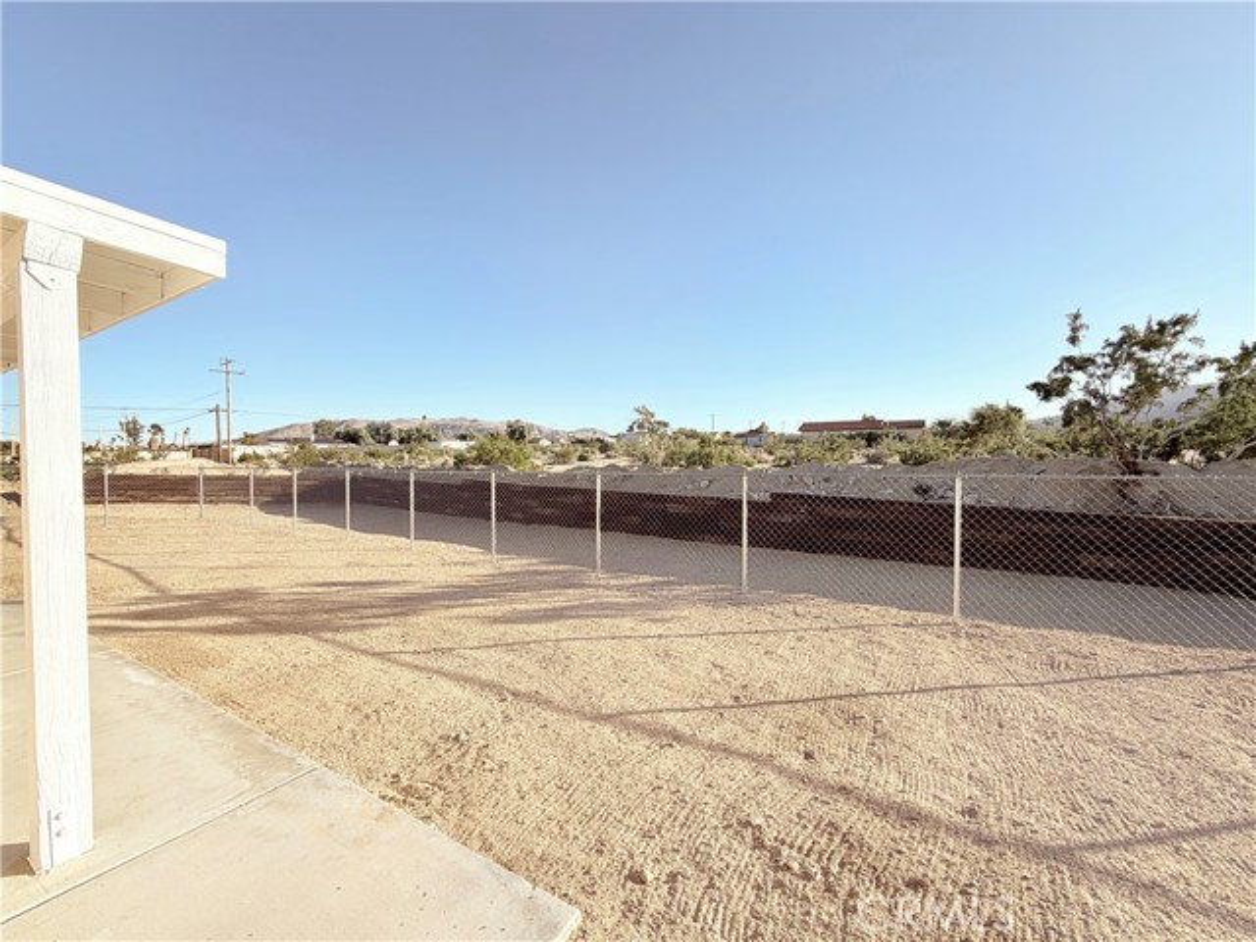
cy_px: 471
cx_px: 628
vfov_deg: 85.7
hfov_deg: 102.1
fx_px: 508
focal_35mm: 14
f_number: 2.2
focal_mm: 2.22
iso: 25
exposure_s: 1/770
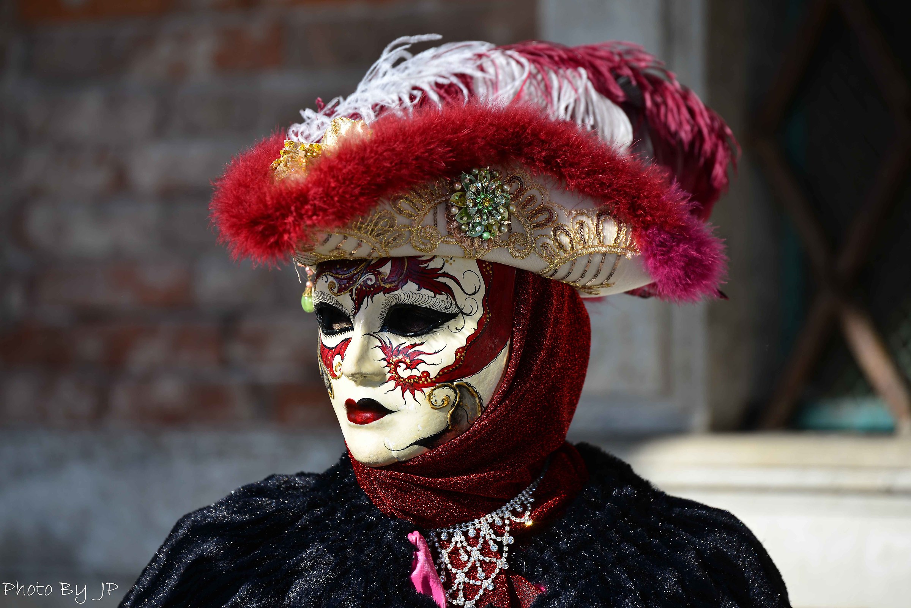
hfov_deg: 10.3
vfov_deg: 6.9
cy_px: 304
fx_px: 5063
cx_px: 456
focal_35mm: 200
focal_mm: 200
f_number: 4
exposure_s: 1/1000
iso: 100
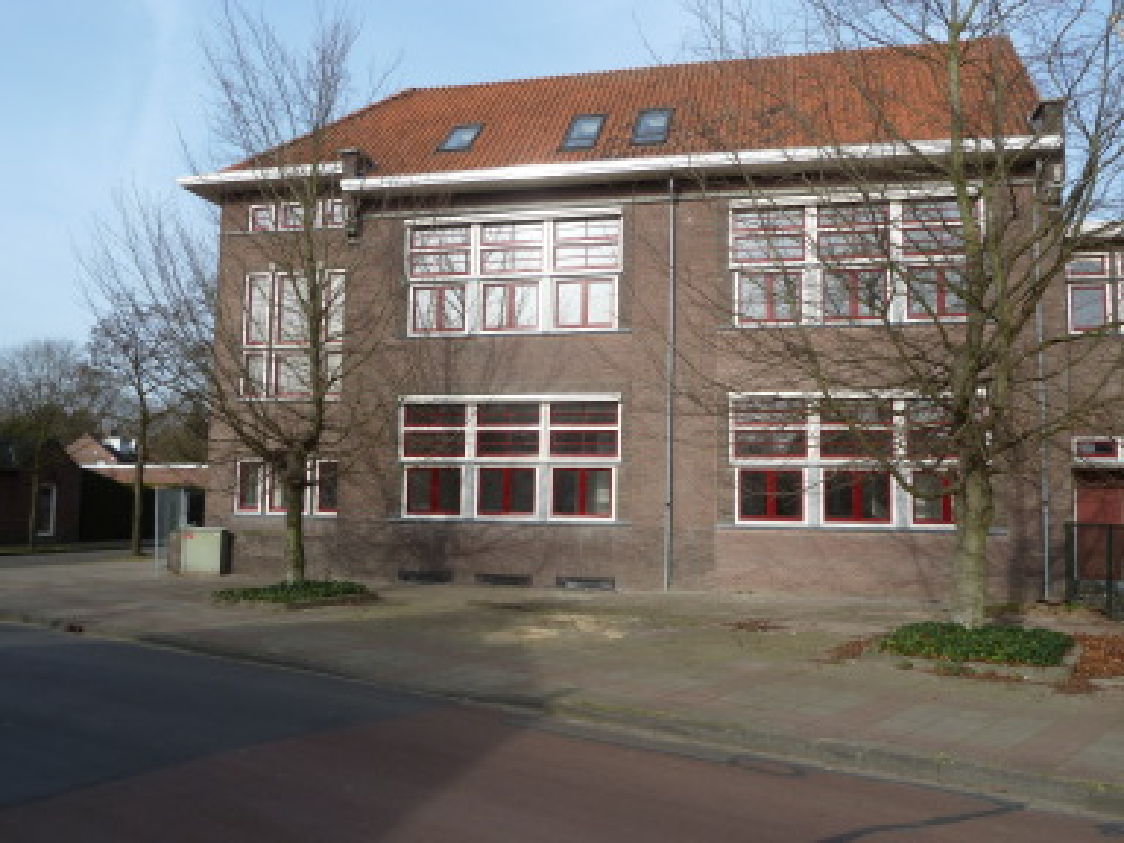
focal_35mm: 29
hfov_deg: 61.7
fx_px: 942
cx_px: 562
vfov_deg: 48.2
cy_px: 422
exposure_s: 1/400
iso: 80
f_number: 4
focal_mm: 4.7
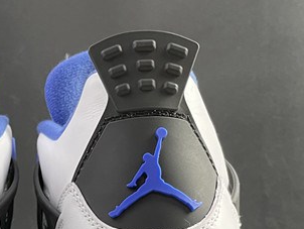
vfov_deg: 15.5
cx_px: 42
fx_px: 756
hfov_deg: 22.3
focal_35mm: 86
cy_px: 370
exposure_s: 1/50
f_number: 1.6
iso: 100
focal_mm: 4.2
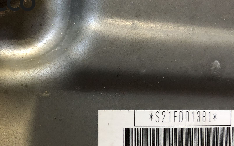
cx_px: 95
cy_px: 107
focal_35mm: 38
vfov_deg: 33.0
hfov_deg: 51.3
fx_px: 242
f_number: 1.8
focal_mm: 3.99
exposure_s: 1/8
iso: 80
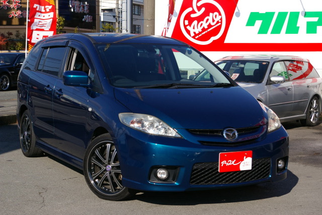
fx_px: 603
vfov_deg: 20.1
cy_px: 108
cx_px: 161
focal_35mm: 68
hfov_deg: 29.9
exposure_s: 1/250
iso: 200
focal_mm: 45
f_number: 9.5
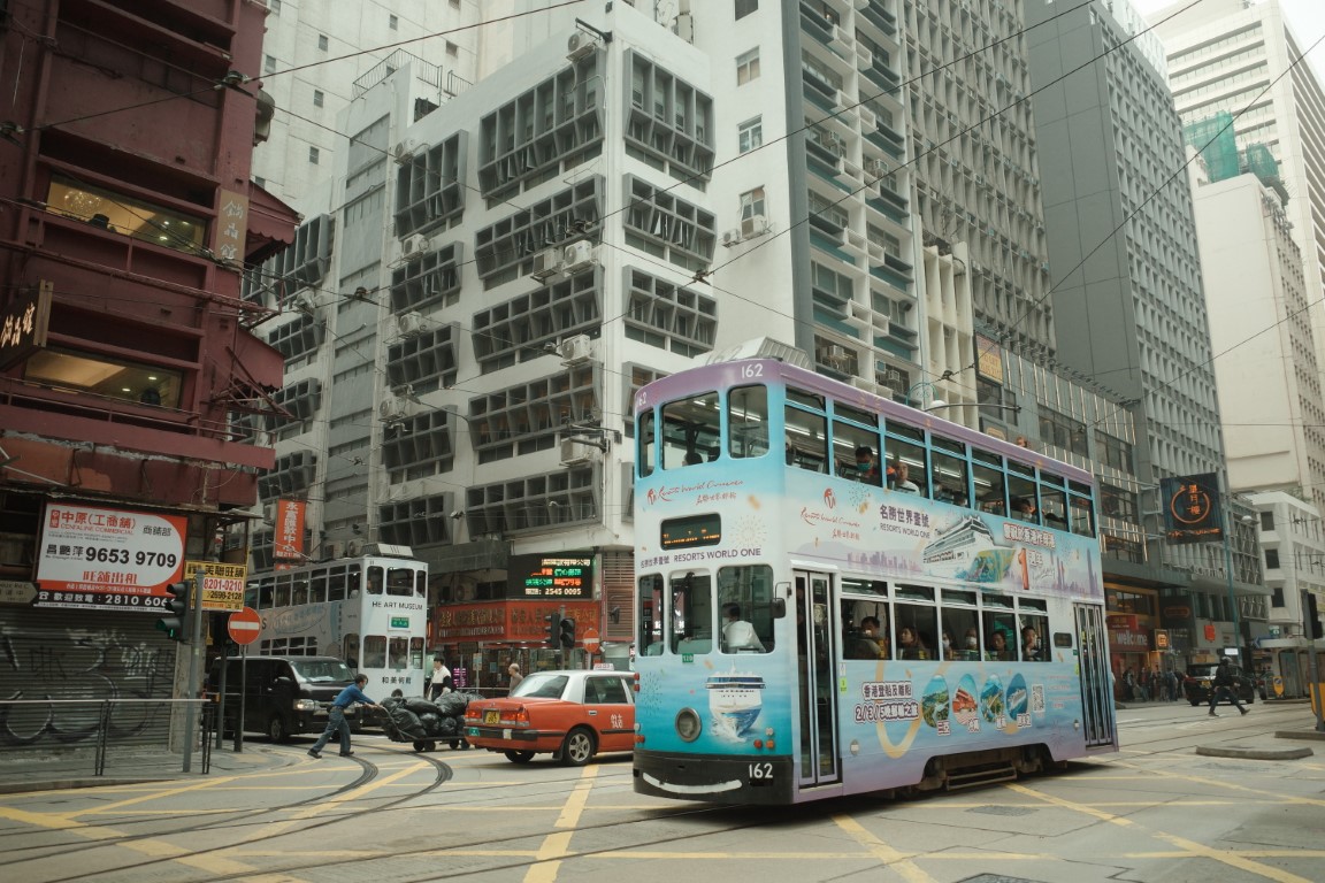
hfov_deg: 65.5
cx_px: 662
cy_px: 442
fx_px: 1030
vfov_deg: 46.4
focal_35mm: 28
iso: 500
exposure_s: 1/640
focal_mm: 18.3
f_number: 2.8
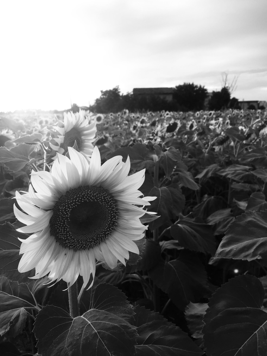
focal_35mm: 29
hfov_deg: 48.2
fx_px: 298
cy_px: 178
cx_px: 134
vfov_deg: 61.7
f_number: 2.2
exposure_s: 1/181
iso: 32
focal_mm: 4.15
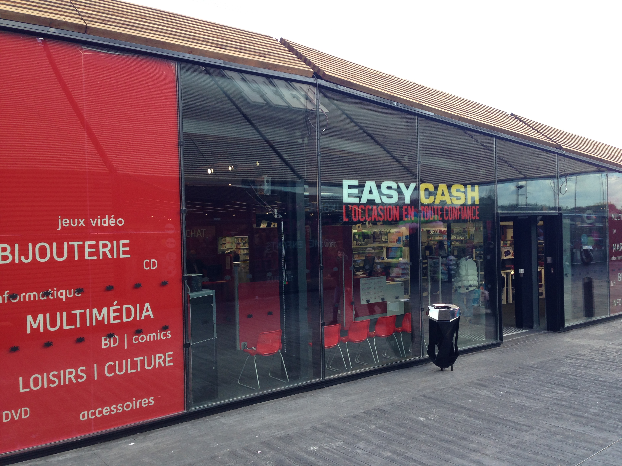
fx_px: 593
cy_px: 233
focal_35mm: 33
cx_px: 311
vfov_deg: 42.9
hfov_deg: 55.4
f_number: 2.4
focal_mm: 4.12
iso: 50
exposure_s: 1/188
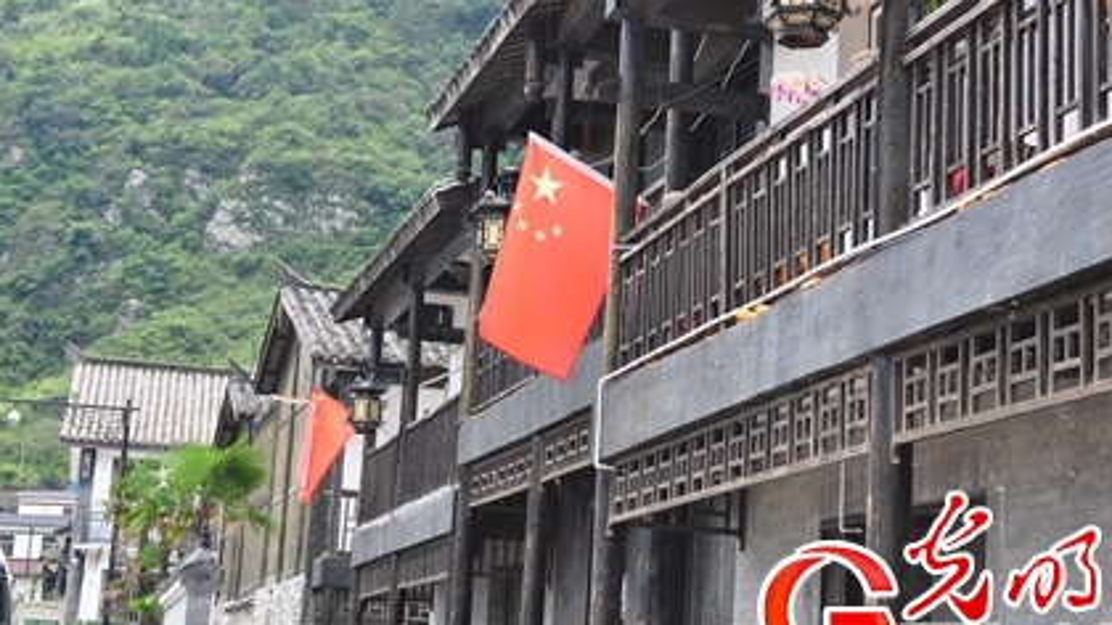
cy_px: 267
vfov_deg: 17.0
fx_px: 2093
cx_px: 593
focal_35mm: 71
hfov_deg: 29.7
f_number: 9
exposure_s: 1/100
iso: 320
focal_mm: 38
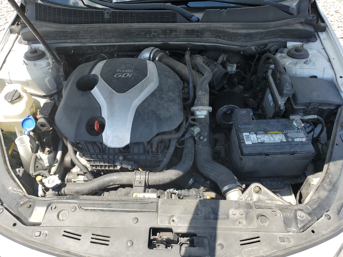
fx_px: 258
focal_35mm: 26
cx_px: 172
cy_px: 128
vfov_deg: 53.1
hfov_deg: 67.3
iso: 50
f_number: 1.5
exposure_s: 1/1250
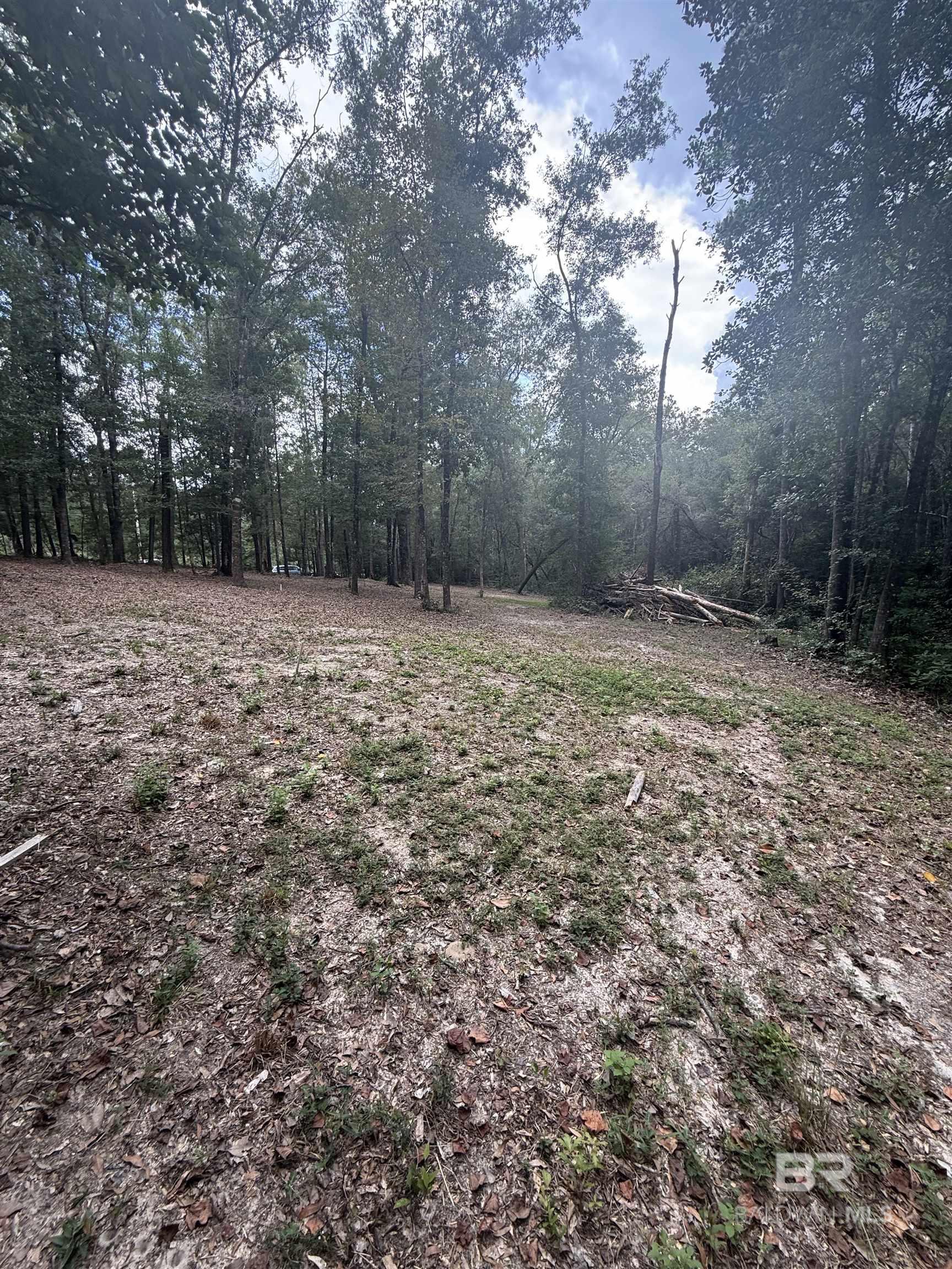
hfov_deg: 85.7
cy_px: 634
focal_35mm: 14
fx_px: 513
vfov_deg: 102.1
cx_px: 476
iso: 50
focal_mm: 2.22
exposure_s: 1/134
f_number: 2.2
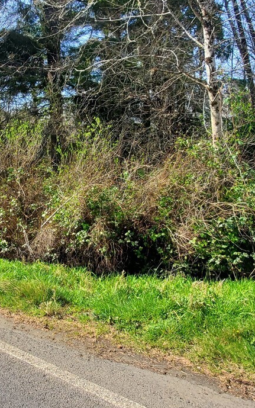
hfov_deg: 39.0
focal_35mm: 32
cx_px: 85
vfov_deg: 59.3
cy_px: 171
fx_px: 356
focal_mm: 1.8
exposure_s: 1/556
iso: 50
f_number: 2.2
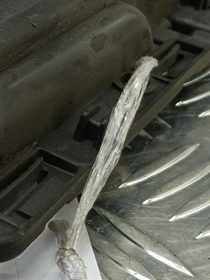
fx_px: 598
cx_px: 14
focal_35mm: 74
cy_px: 99
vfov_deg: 26.2
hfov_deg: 19.5
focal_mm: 4.11
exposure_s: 1/50
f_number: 1.6
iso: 146
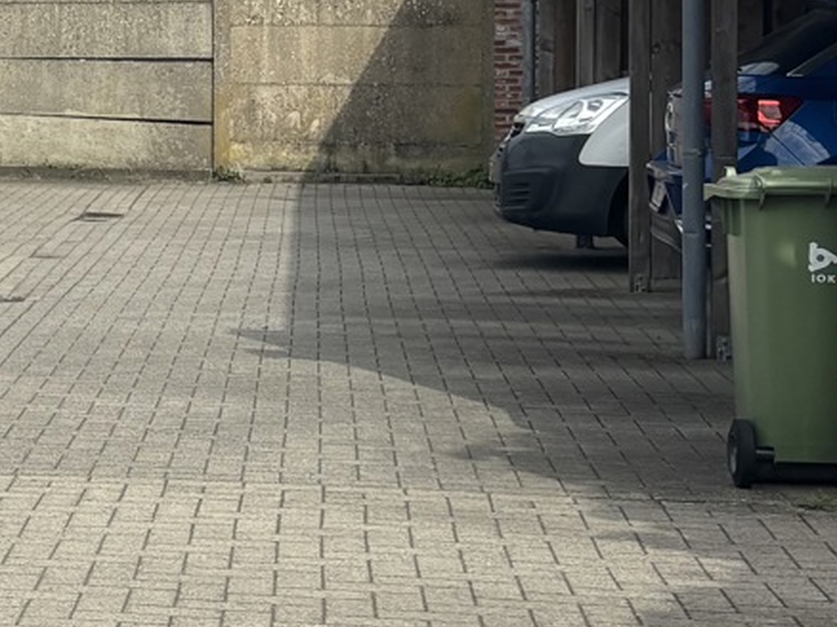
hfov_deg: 14.5
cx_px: -820
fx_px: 2755
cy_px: 48
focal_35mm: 114
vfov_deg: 12.9
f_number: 1.6
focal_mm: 5.96
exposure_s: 1/2571
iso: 50
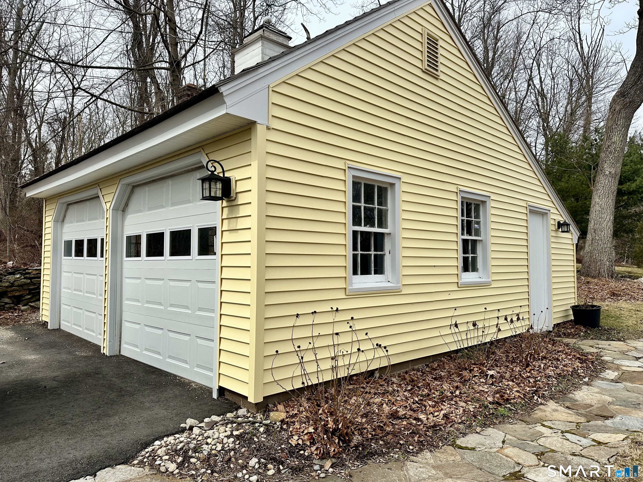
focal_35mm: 24
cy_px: 241
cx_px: 322
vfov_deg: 56.8
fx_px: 446
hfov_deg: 71.6
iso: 80
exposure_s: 1/4016
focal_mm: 6.86
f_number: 1.78
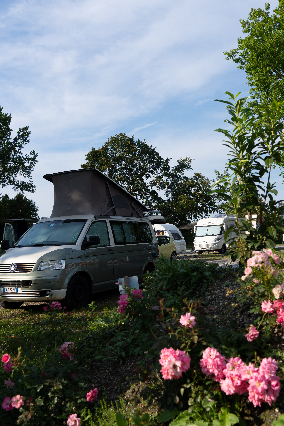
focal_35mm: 35
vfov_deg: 54.4
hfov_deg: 37.8
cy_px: 220
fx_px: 414
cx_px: 165
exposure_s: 1/800
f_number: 5.6
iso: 100
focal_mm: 28
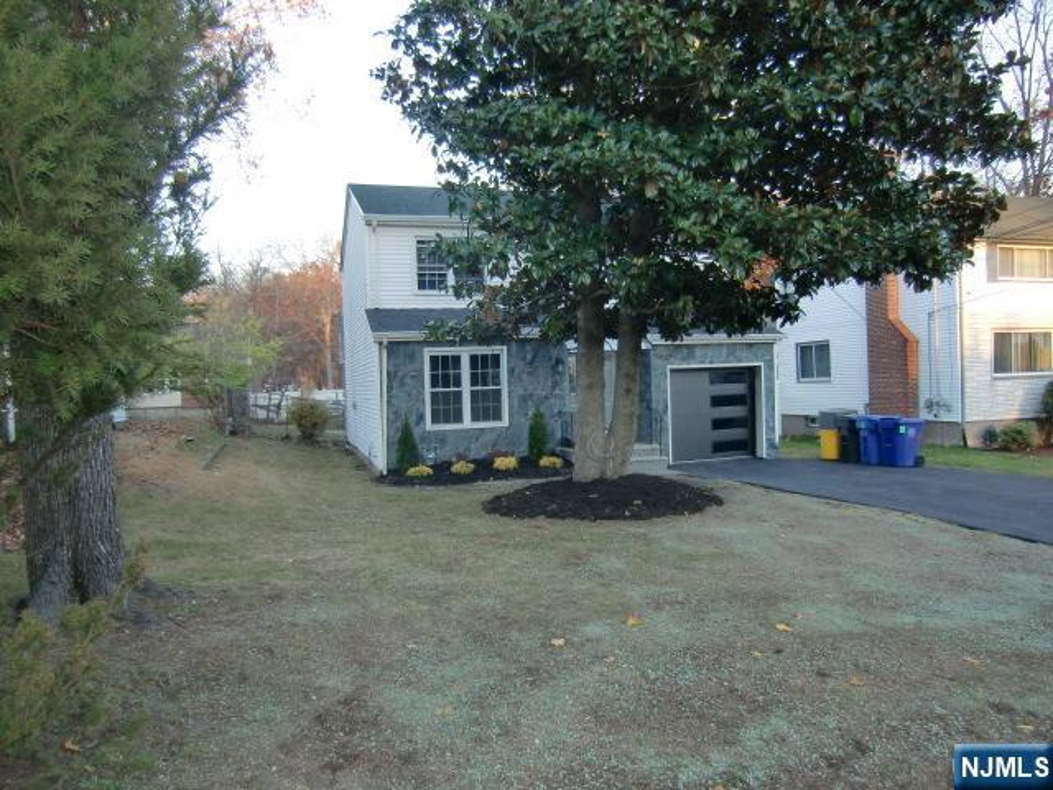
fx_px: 730
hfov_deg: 71.6
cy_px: 395
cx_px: 526
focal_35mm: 24
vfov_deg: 56.8
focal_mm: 4.3
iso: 125
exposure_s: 1/60
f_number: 3.2
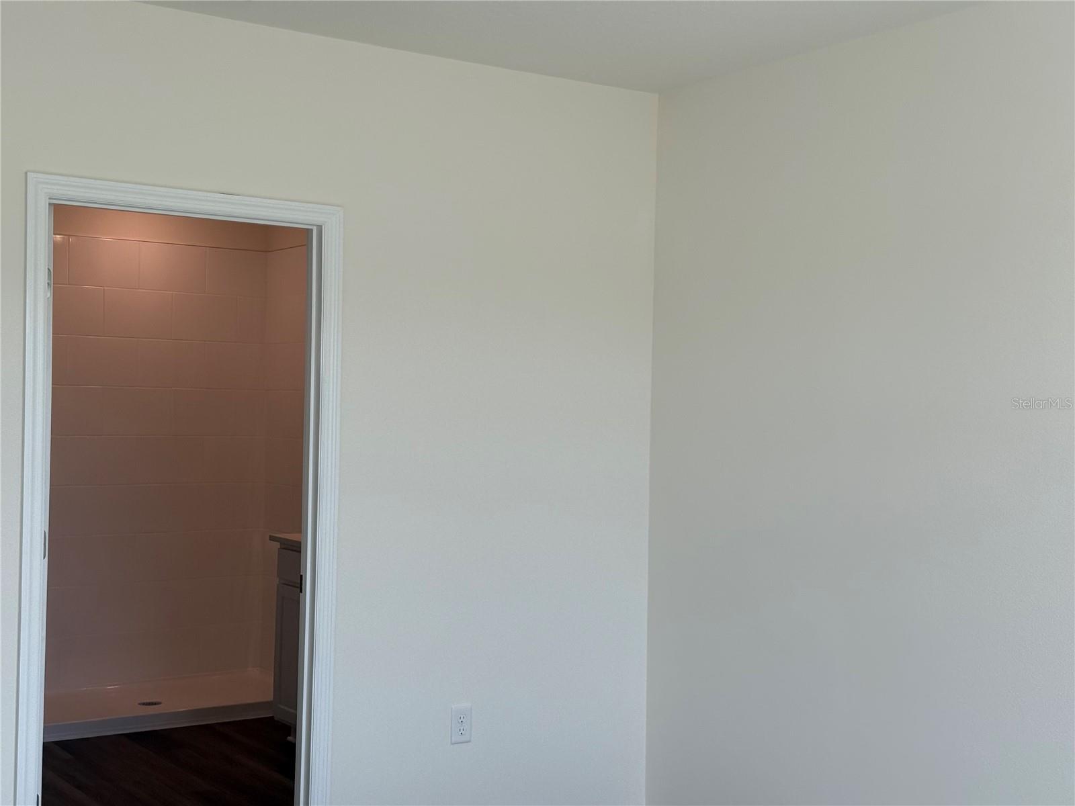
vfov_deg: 30.3
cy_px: 403
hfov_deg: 39.7
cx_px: 538
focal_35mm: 48
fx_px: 1491
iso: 100
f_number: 1.78
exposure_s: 1/506
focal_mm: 6.76
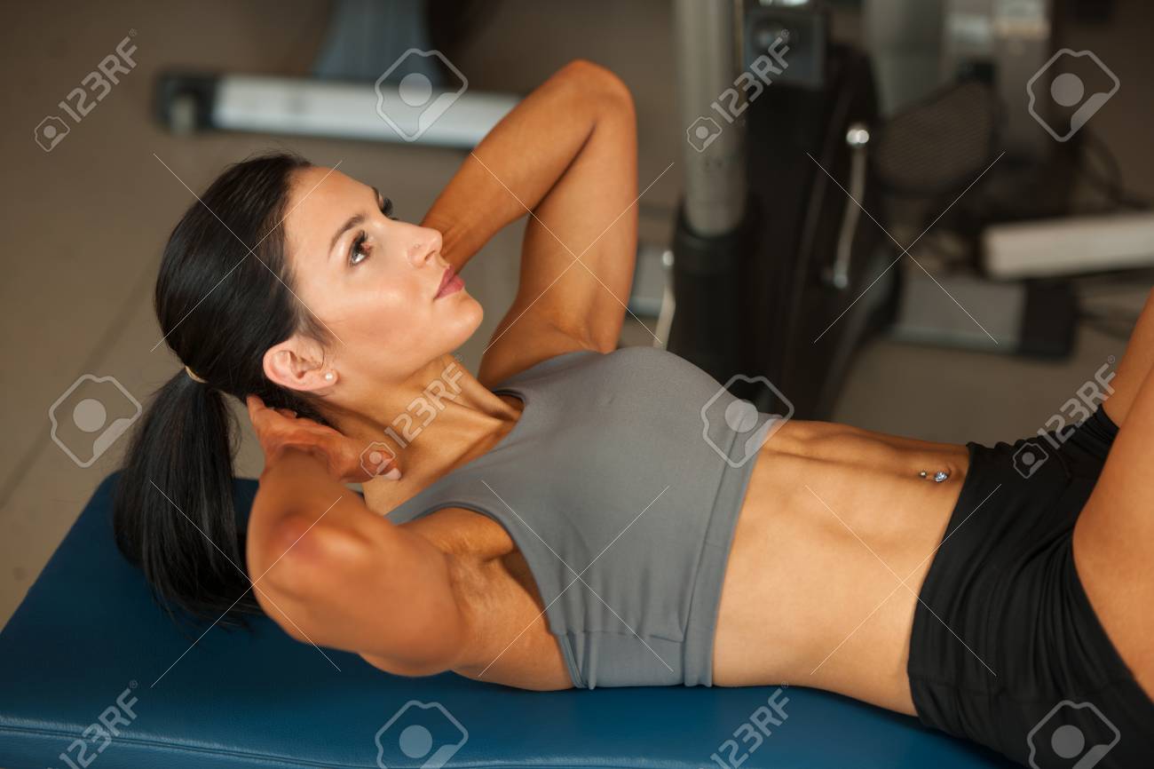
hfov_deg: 16.8
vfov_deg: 11.2
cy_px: 384
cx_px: 577
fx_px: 3910
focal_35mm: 122
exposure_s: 1/100
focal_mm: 122
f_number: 2.8
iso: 100
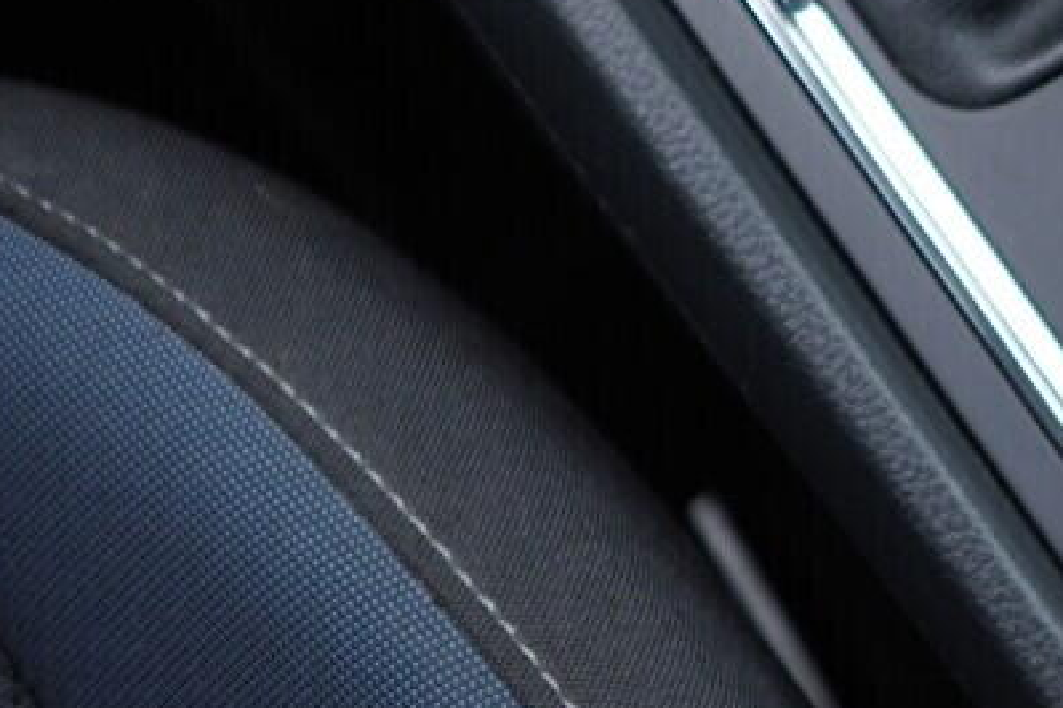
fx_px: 3838
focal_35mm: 130
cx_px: 1505
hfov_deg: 14.8
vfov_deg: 10.1
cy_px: -466
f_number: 2.8
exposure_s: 1/40
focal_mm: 24
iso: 320
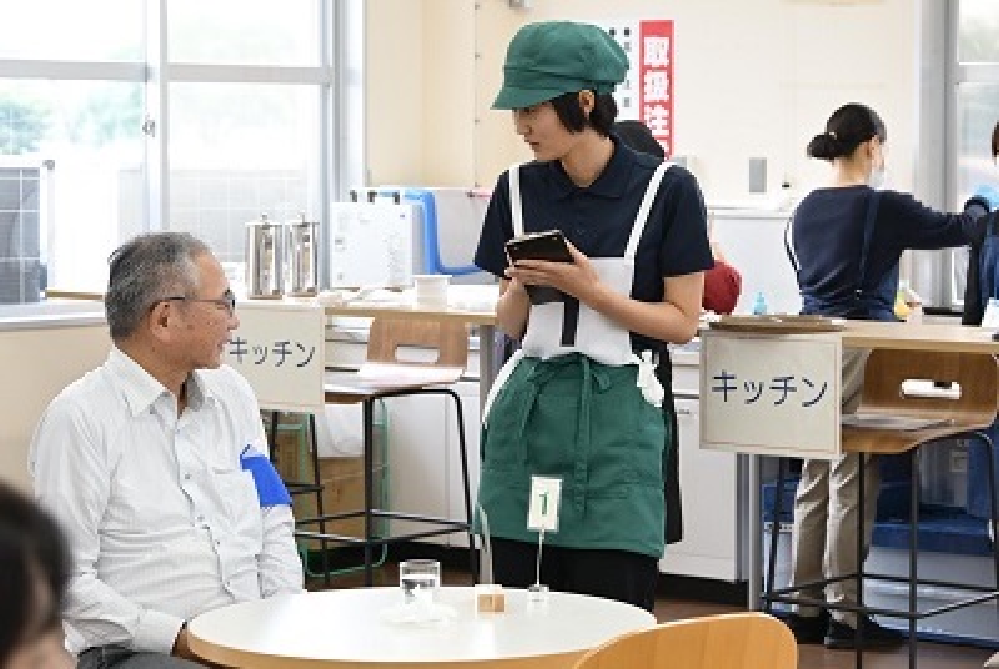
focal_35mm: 79
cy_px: 334
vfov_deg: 17.3
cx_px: 500
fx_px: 2195
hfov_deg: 25.6
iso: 1000
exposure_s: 1/100
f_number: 6.3
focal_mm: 79
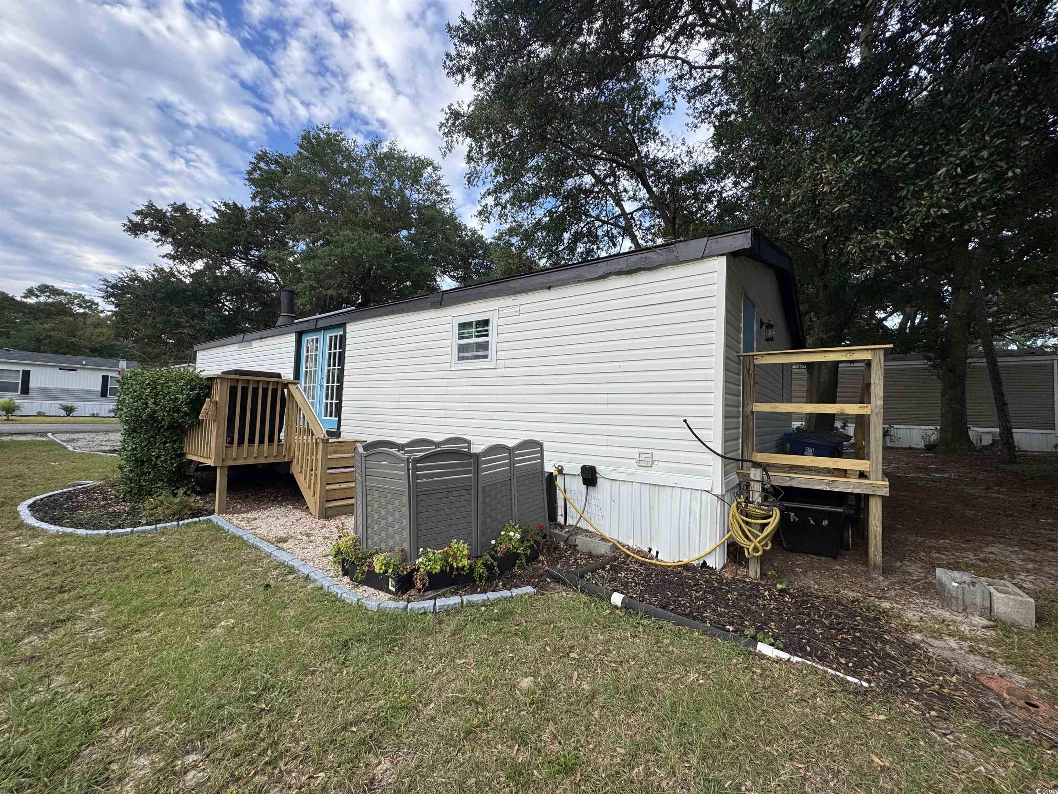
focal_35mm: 14
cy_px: 397
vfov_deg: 85.7
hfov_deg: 102.1
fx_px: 428
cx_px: 529
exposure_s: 1/485
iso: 40
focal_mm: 2.22
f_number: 2.2
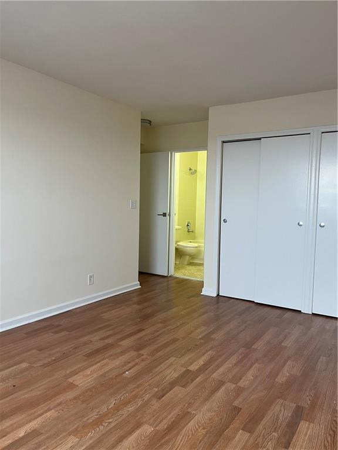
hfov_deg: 53.1
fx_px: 338
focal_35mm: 26
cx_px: 169
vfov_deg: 67.3
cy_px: 225
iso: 125
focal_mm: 5.1
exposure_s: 1/91
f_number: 1.6
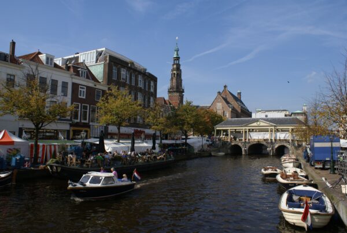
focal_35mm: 27
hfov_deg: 67.3
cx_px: 174
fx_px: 261
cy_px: 116
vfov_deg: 48.1
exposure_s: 1/250
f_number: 10
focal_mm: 18
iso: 100
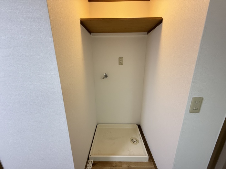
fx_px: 91
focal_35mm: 14
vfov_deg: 85.7
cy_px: 84
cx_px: 113
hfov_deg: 102.1
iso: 400
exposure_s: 1/60
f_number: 2.2
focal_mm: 2.22
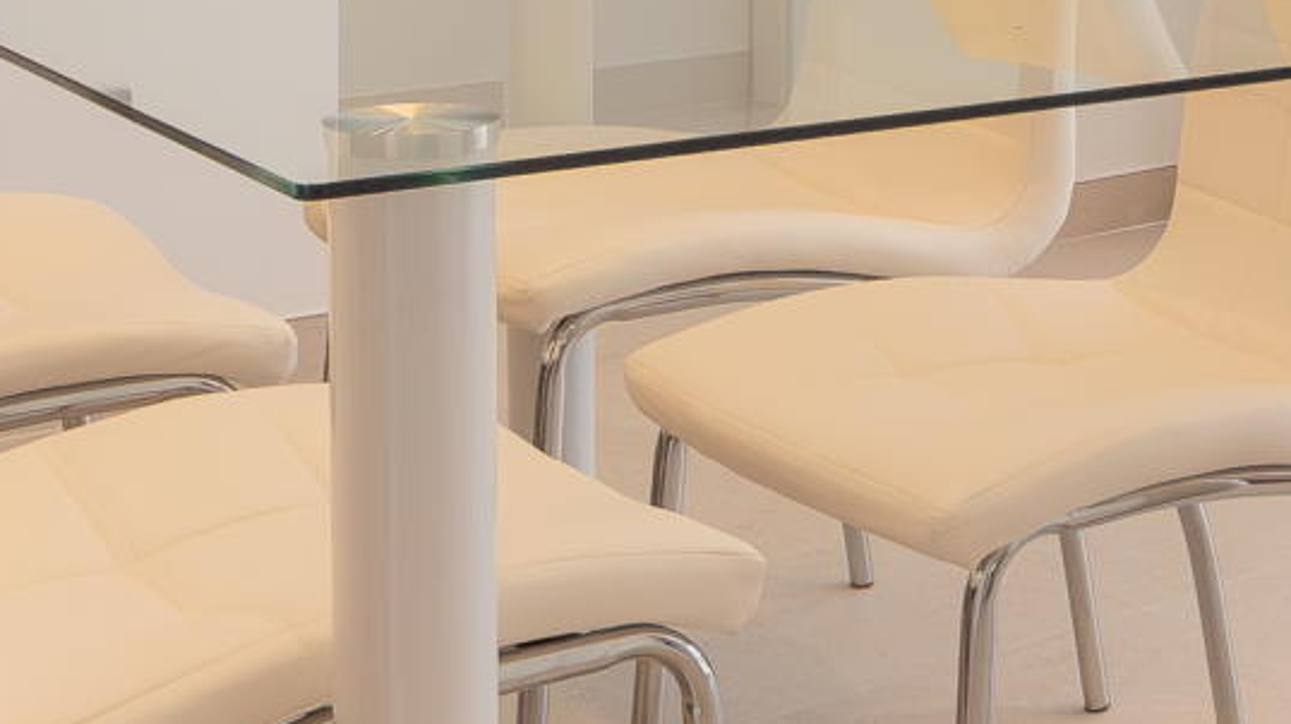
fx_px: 2840
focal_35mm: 83
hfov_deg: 22.9
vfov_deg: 14.1
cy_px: -149
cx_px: 1661
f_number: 4.5
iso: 400
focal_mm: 8
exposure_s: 1/200
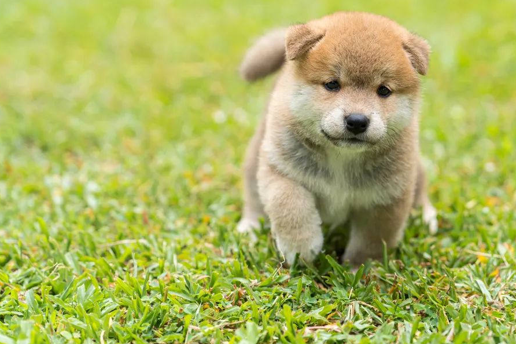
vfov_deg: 11.2
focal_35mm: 122
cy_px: 131
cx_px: 325
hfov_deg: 16.8
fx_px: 1748
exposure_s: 1/1000
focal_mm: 85
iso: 400
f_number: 2.8
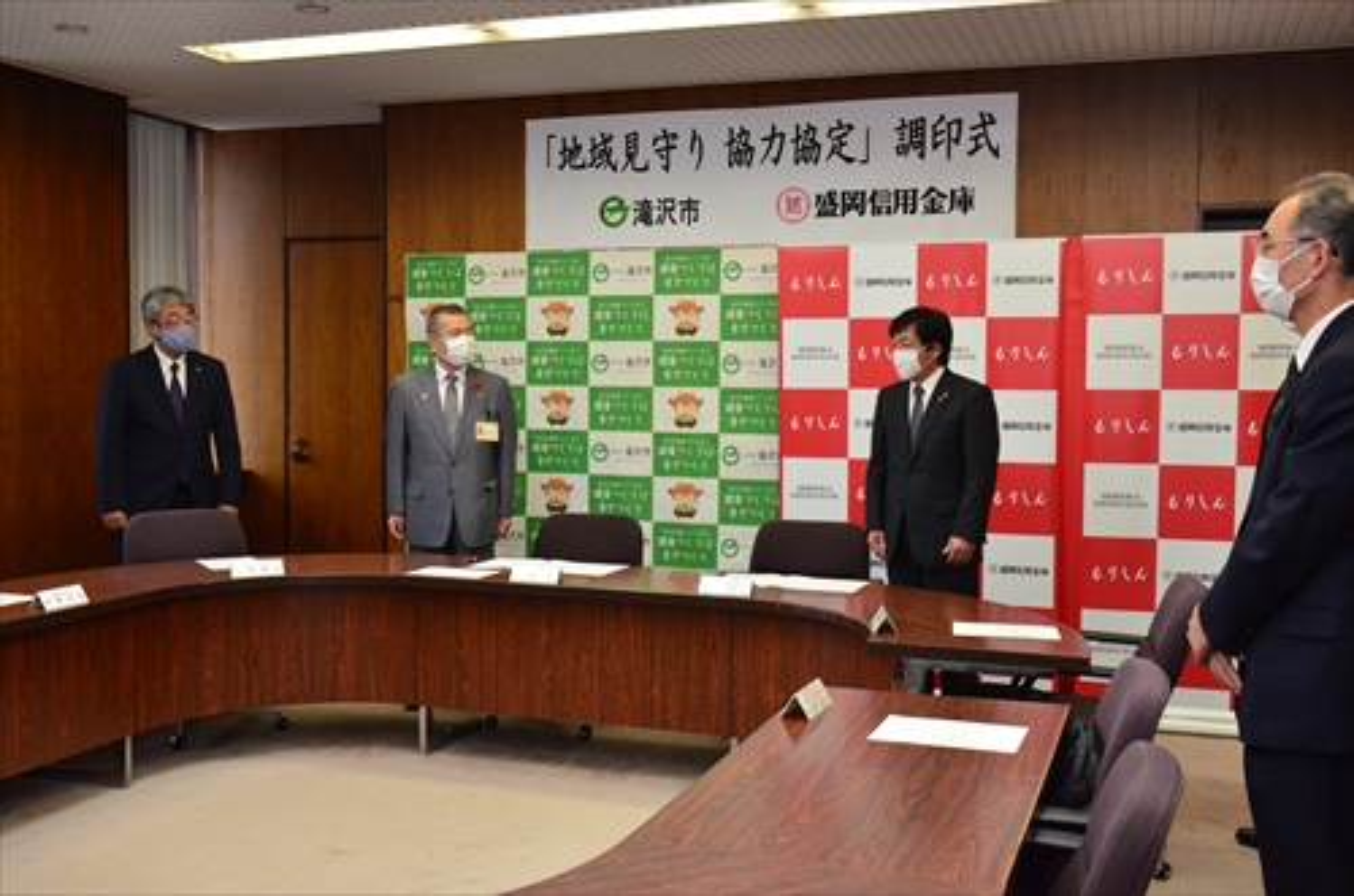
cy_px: 448
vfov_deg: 35.3
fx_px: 1407
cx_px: 677
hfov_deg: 51.4
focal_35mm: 38
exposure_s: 1/250
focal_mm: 25
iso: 2000
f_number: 5.6
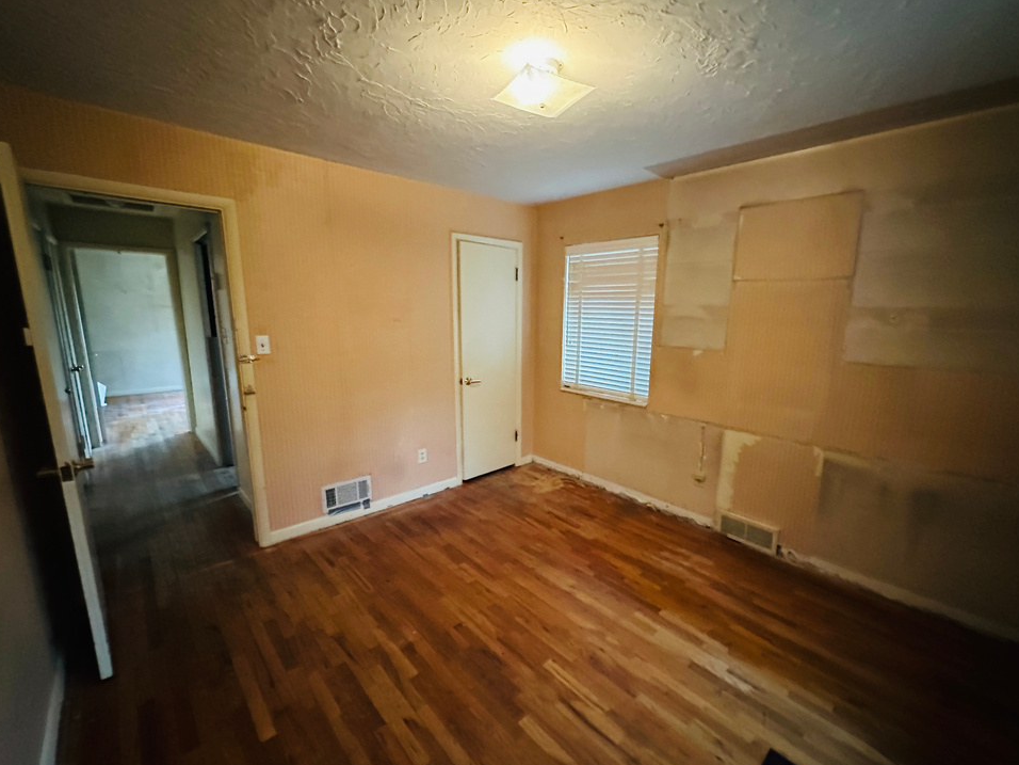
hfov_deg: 98.1
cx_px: 539
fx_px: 442
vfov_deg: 81.7
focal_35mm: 15
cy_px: 388
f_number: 2.2
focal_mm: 2.22
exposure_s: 1/40
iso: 1250
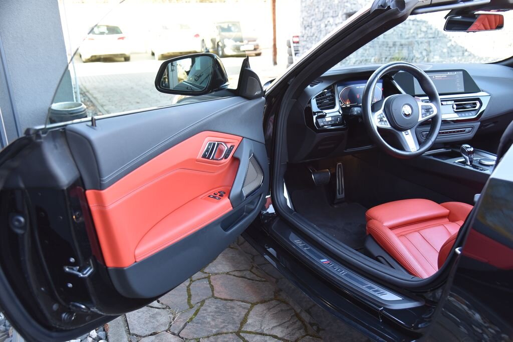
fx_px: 456
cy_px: 171
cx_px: 256
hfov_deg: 58.7
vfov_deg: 41.2
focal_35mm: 32
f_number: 4
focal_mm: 32
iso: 500
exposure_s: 1/60
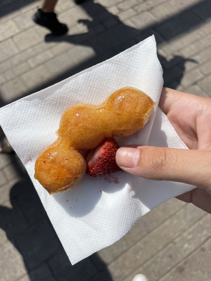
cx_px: 106
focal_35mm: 26
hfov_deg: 53.1
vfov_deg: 67.3
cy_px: 140
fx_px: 211
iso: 32
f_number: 1.6
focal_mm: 4.2
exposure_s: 1/7813
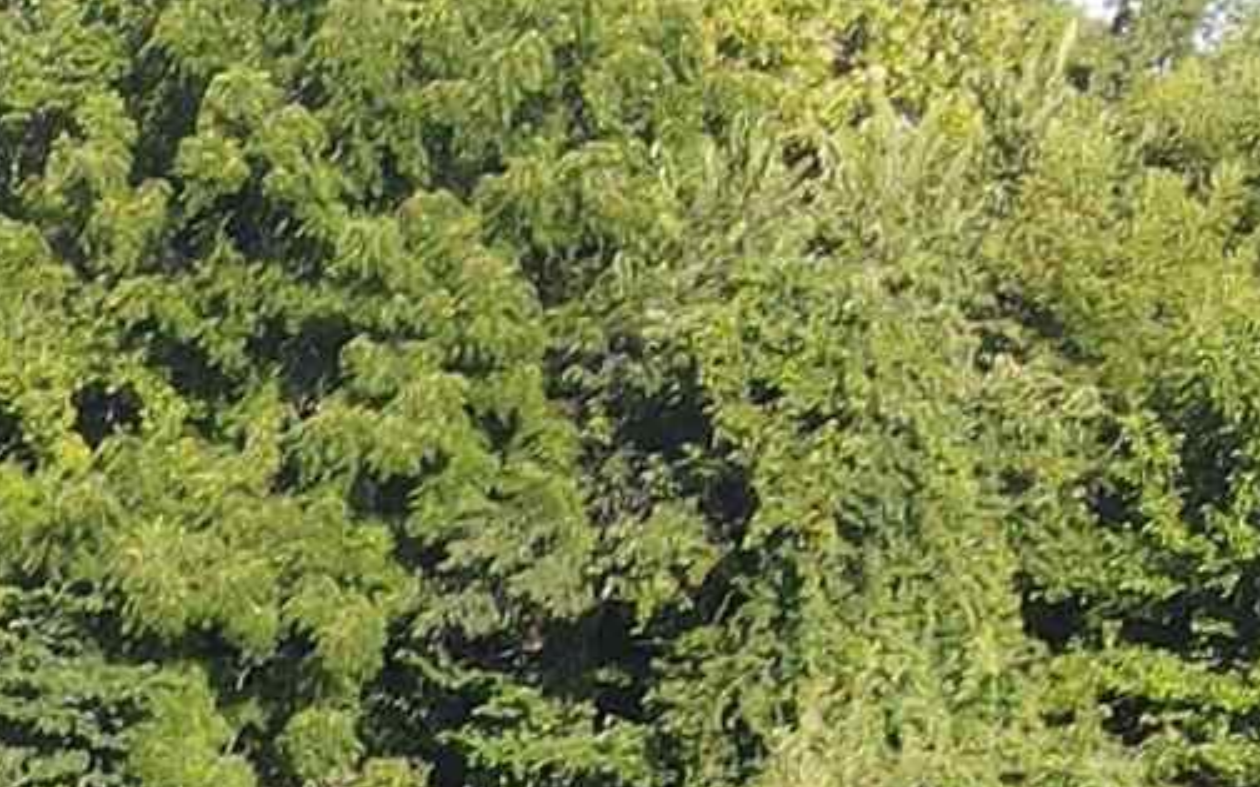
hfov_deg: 12.8
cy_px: 2656
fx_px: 5323
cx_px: -658
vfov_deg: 7.2
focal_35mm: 155
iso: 110
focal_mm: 4.5
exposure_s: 1/250
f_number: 2.8
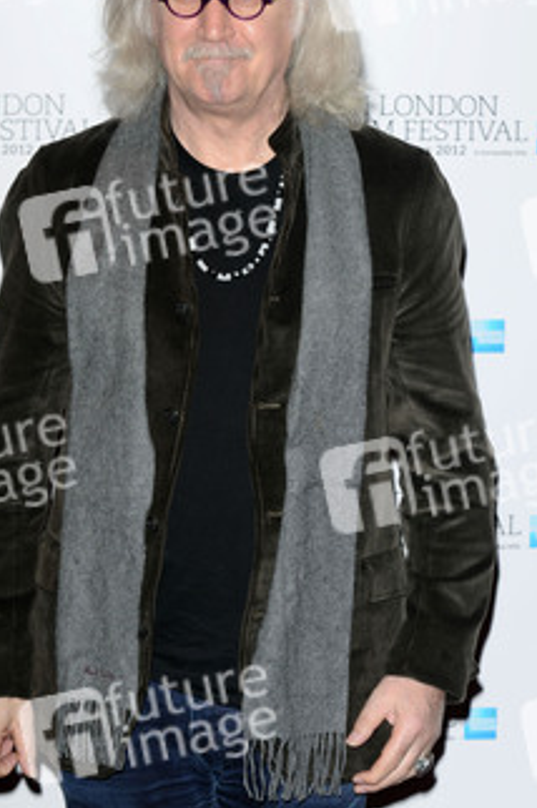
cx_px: 221
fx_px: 3341
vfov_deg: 13.8
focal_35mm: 149
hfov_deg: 9.2
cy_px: 349
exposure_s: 1/200
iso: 320
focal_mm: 80
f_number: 4.5
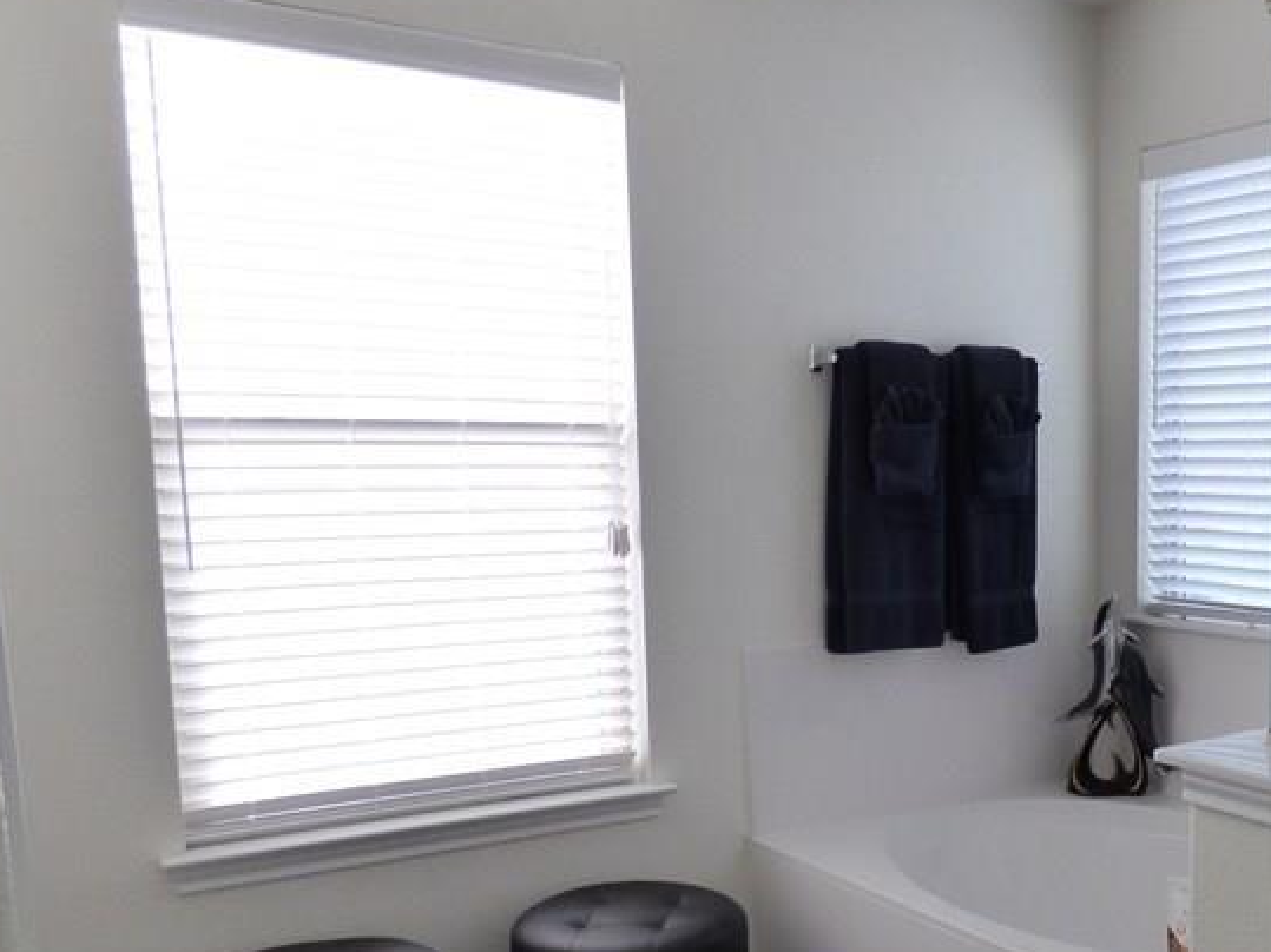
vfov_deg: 37.0
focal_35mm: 38
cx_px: 1035
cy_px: 683
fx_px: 1395
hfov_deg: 46.2
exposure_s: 1/80
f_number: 2.8
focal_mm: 3.58
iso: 400
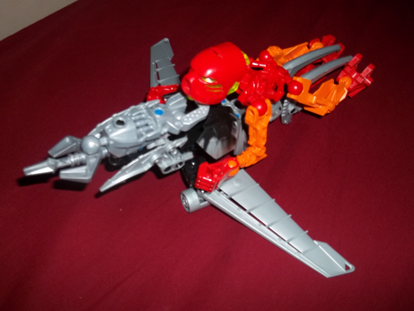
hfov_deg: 55.4
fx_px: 395
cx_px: 207
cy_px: 156
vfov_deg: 42.9
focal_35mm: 33
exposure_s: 1/30
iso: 64
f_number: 3.3
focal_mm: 5.9
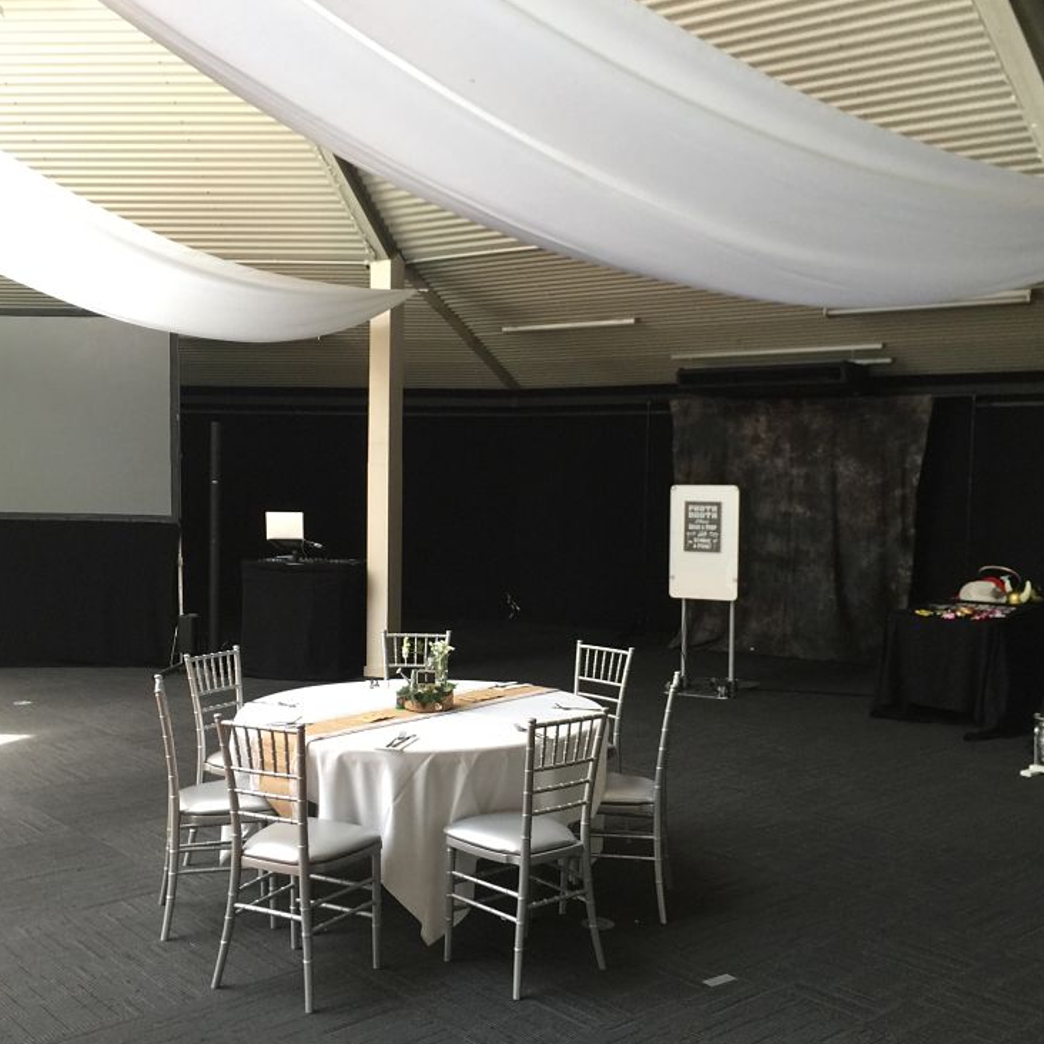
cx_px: 503
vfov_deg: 47.2
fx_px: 1194
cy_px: 528
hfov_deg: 47.2
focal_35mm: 35
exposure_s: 1/33
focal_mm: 4.15
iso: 64
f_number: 2.2
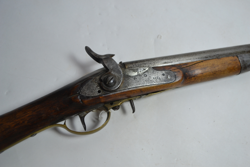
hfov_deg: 53.1
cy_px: 84
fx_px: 250
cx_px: 125
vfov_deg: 36.9
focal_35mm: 36
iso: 400
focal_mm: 24
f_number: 4
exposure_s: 1/30
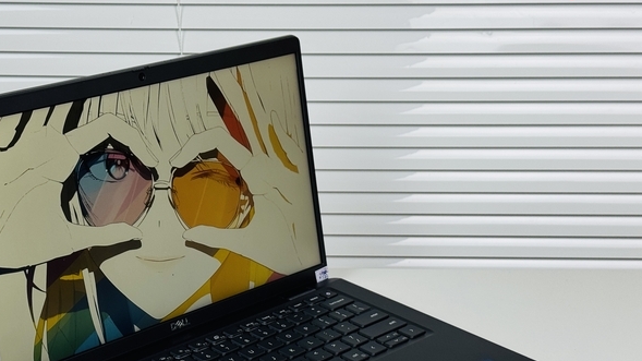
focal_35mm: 71
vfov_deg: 16.9
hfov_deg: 29.5
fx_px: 1208
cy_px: 268
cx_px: 215
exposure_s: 1/121
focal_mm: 6.76
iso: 50
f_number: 1.78
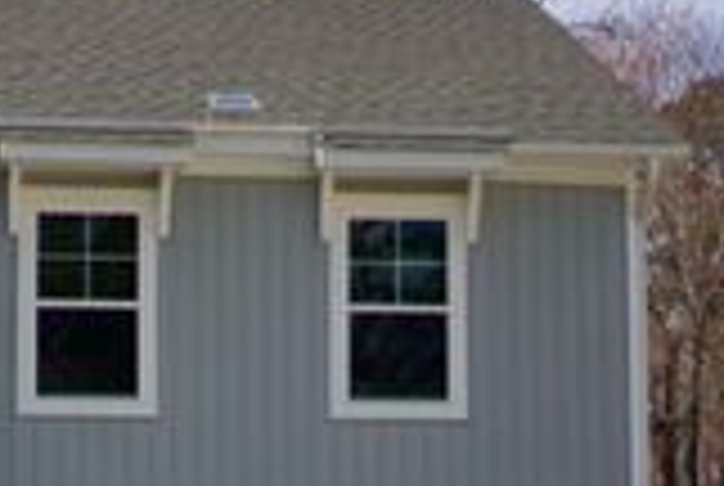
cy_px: 178
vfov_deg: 8.6
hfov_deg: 12.4
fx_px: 3244
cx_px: -135
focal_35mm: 161
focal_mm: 35
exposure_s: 1/6400
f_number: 1.8
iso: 100
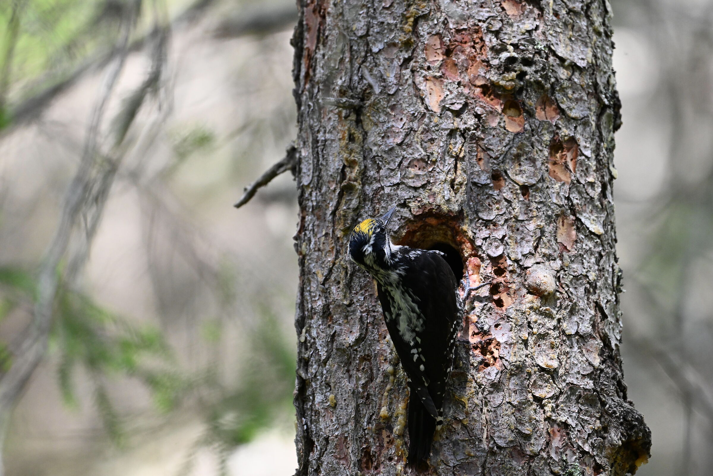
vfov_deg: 2.3
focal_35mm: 600
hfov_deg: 3.4
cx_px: 356
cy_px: 238
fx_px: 11882
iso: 2500
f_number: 6.3
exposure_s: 1/640
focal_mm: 600
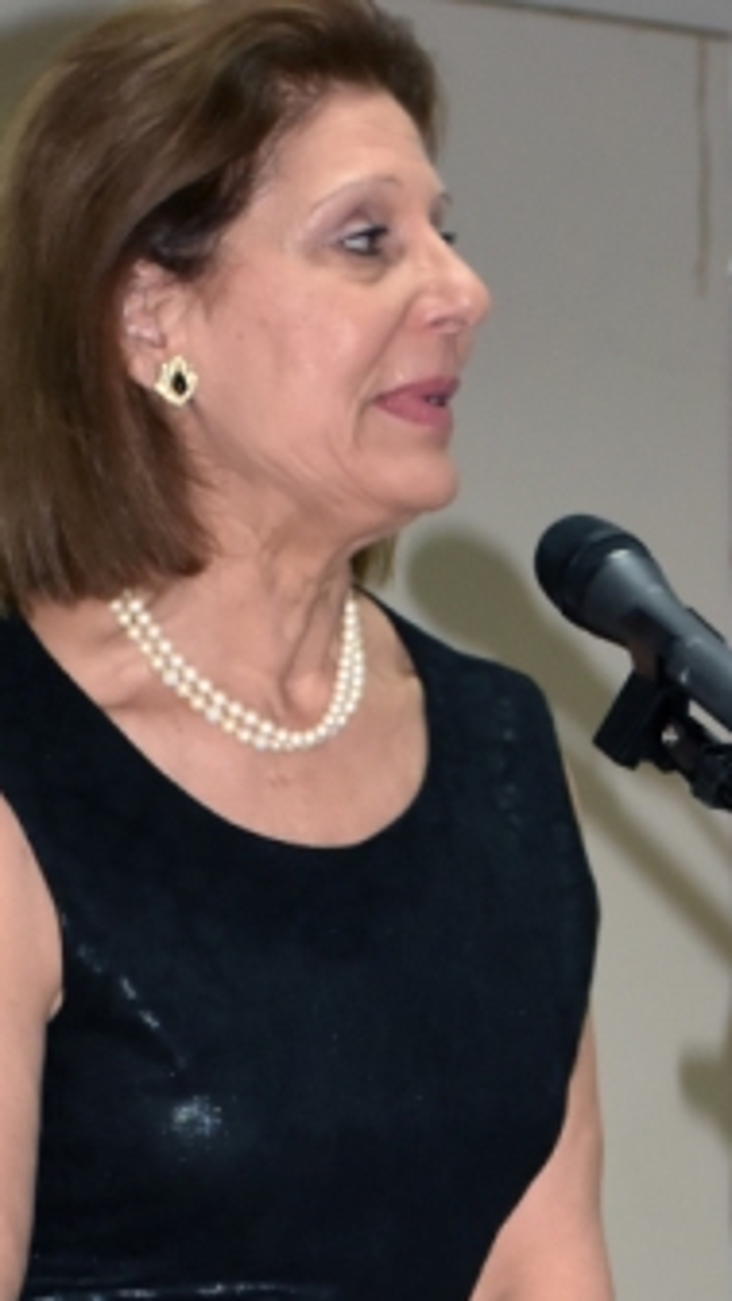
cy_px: 1882
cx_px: 99
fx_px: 6936
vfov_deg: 10.4
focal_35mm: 201
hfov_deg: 6.0
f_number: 5
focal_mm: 42
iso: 800
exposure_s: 1/60
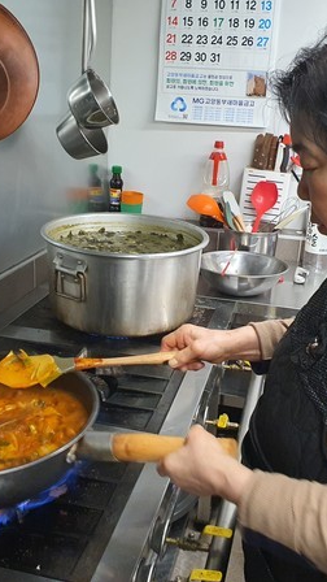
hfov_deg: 31.2
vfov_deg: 52.8
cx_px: 165
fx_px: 586
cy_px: 290
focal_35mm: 38
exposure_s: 1/40
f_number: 2.4
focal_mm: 4.3
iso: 400
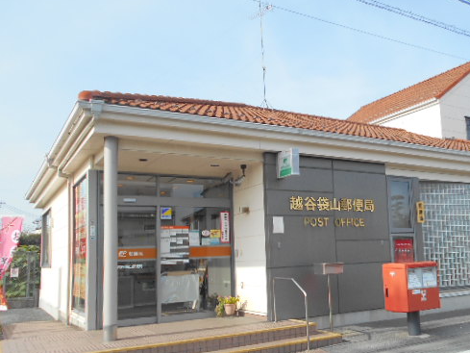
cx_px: 291
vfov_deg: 41.7
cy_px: 197
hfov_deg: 53.4
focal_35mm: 34
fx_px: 462
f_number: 3.2
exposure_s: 1/800
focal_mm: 4.6
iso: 80
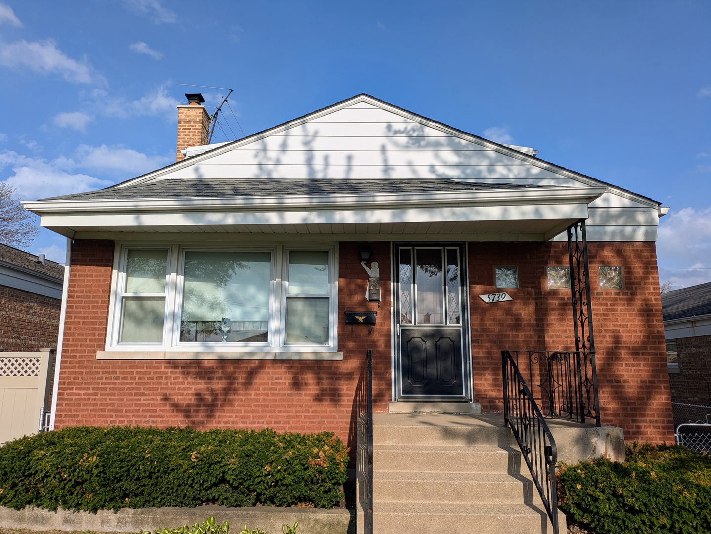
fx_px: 514
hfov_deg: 69.4
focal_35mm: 25
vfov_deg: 54.9
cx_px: 356
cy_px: 267
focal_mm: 5.43
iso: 53
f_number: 1.89
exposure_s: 1/3559
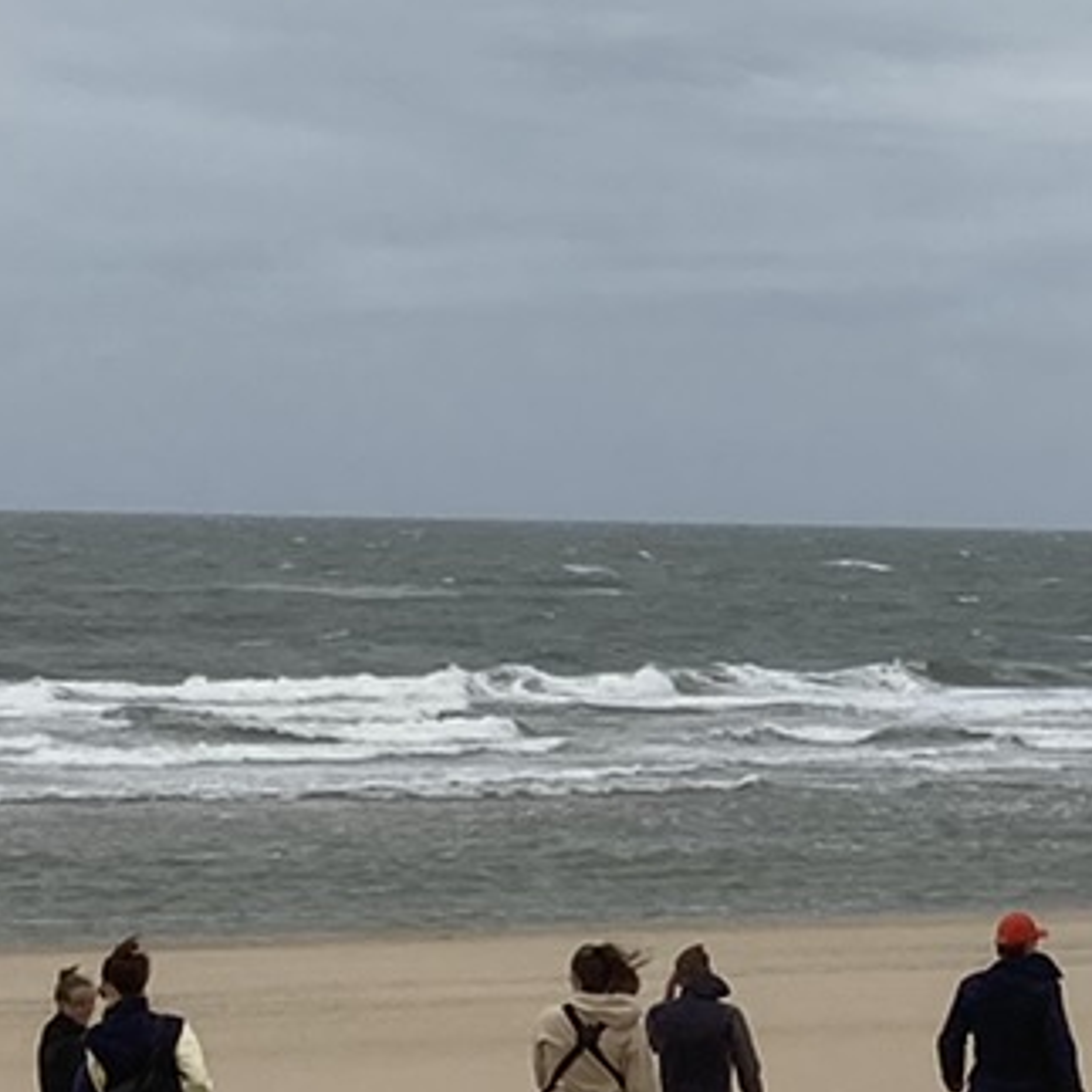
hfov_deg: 10.8
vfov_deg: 11.1
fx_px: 5603
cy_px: 565
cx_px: 1474
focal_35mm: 157
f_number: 1.8
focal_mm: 3.99
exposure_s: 1/2857
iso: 20
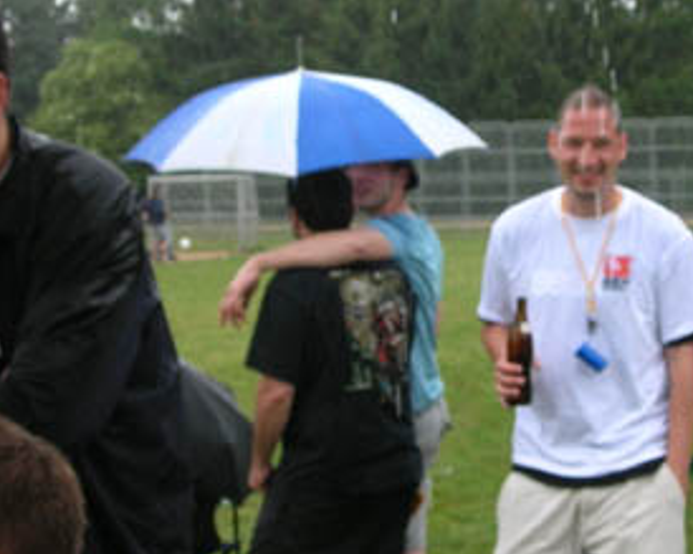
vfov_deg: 19.9
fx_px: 1579
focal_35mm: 77
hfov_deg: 24.5
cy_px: 262
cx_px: 511
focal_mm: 6
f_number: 2.7
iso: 50
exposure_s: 1/91.8
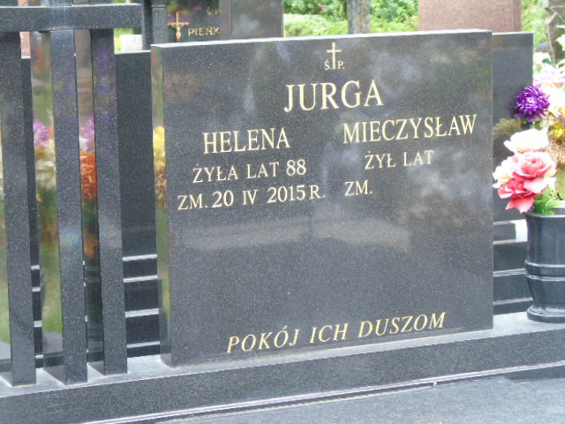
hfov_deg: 18.2
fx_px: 1763
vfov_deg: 13.7
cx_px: 282
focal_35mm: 108
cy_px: 212
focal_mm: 19
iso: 200
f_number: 4.4
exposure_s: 1/30
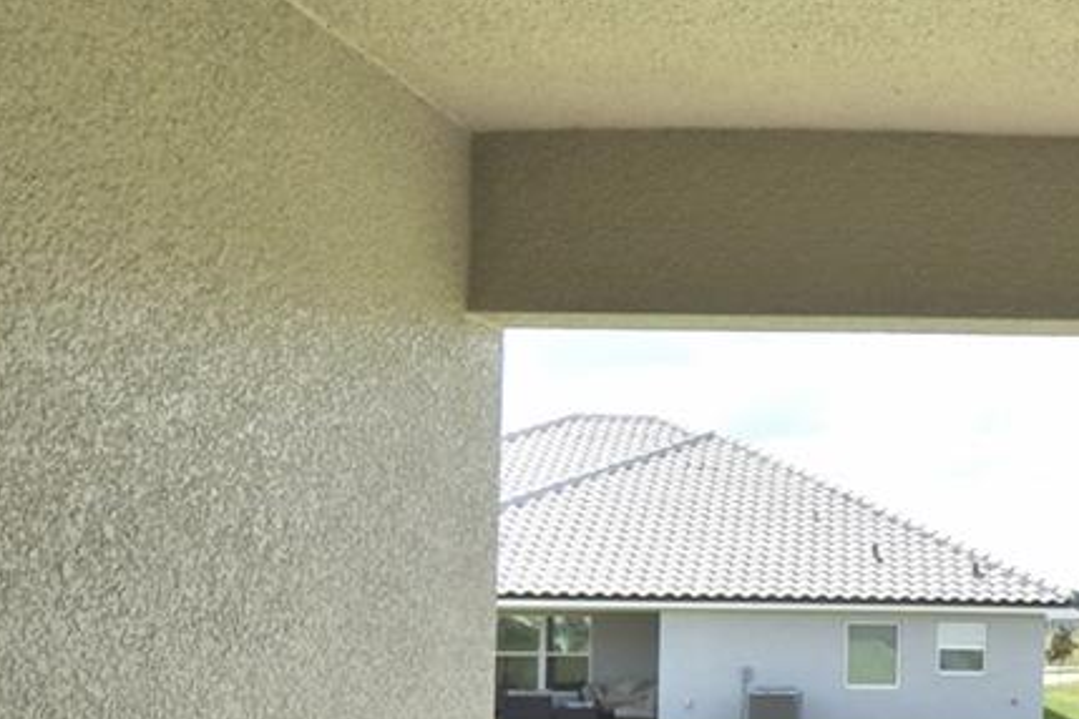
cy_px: 561
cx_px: 1132
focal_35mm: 56
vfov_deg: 23.9
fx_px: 1678
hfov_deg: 32.2
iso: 100
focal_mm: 10
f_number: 4.5
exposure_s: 1/800
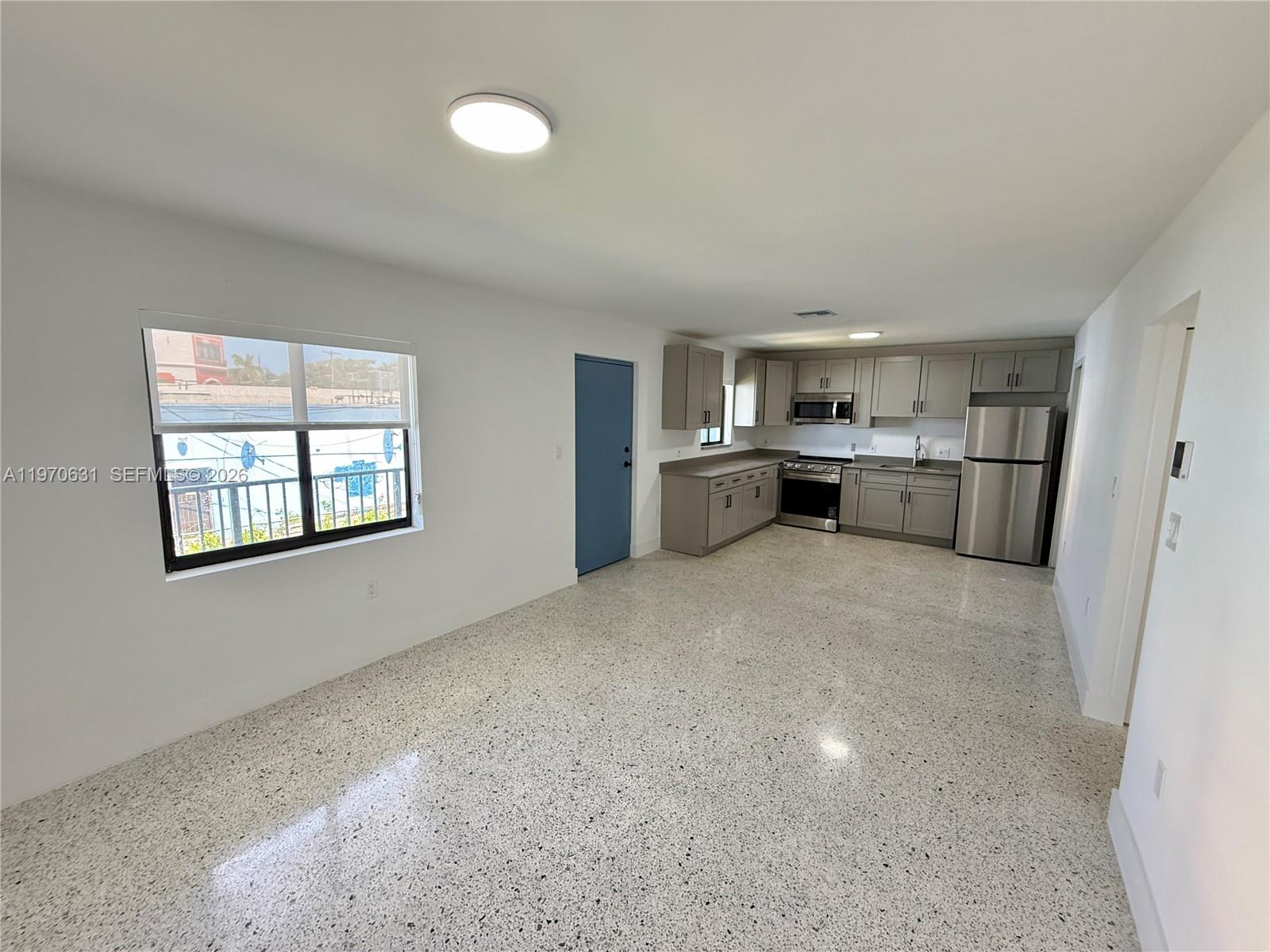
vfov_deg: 85.7
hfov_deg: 102.1
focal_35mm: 14
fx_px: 514
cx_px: 635
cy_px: 476
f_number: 2.2
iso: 320
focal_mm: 2.22
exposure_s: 1/120
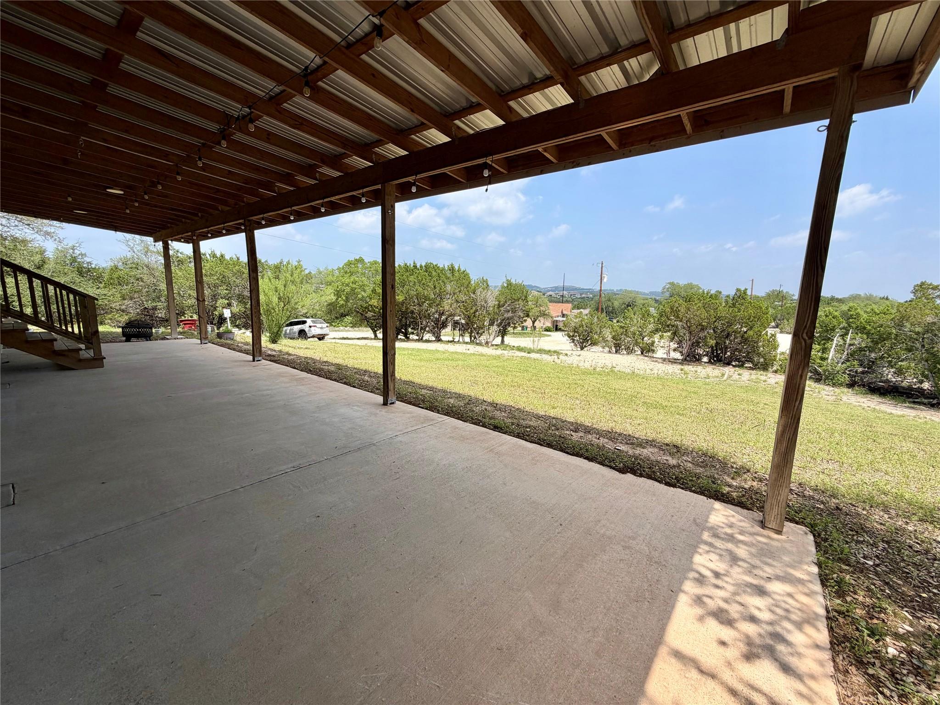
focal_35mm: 14
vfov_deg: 85.7
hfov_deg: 102.1
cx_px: 470
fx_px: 380
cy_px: 352
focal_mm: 2.22
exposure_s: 1/928
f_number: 2.2
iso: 20
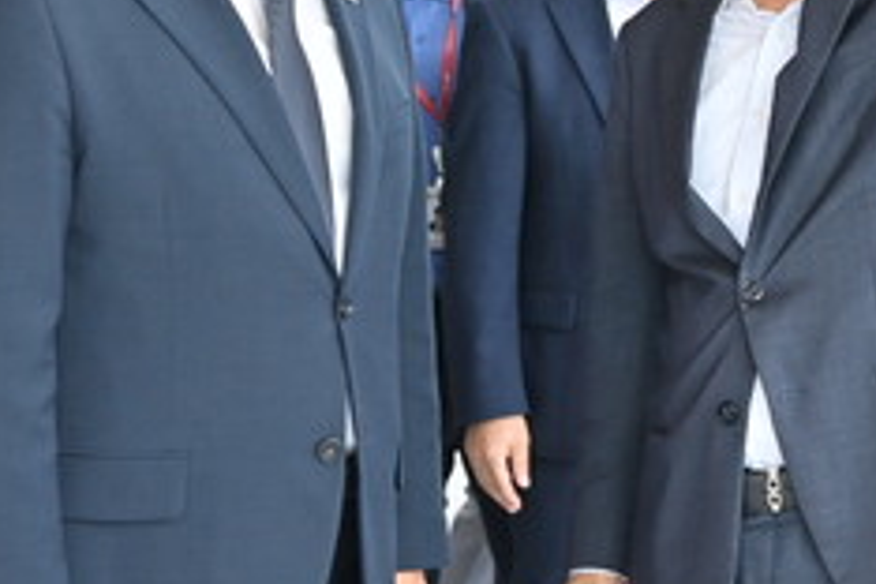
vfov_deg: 10.6
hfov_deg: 15.6
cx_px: 981
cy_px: -60
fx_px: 3114
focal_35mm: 128
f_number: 5
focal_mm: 50
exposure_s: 1/200
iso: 320
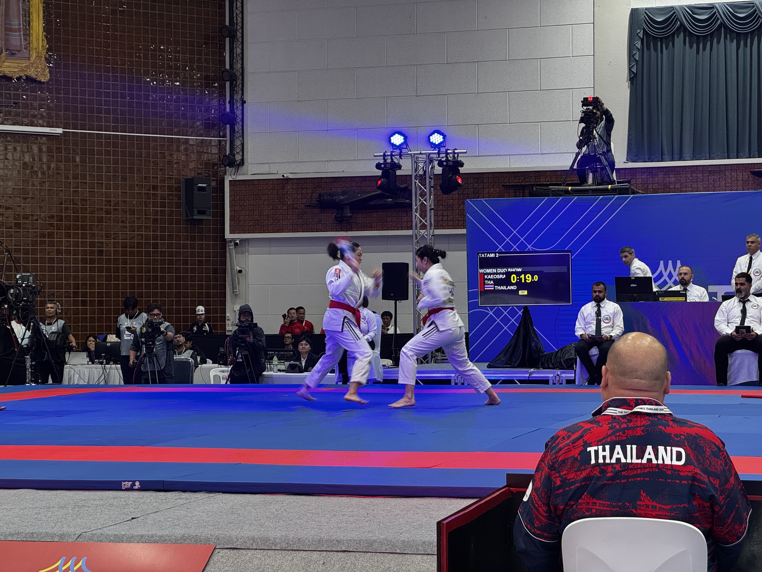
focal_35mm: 77
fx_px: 1695
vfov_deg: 19.1
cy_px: 286
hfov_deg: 25.3
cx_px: 381
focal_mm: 9
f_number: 2.8
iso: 200
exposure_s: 1/62
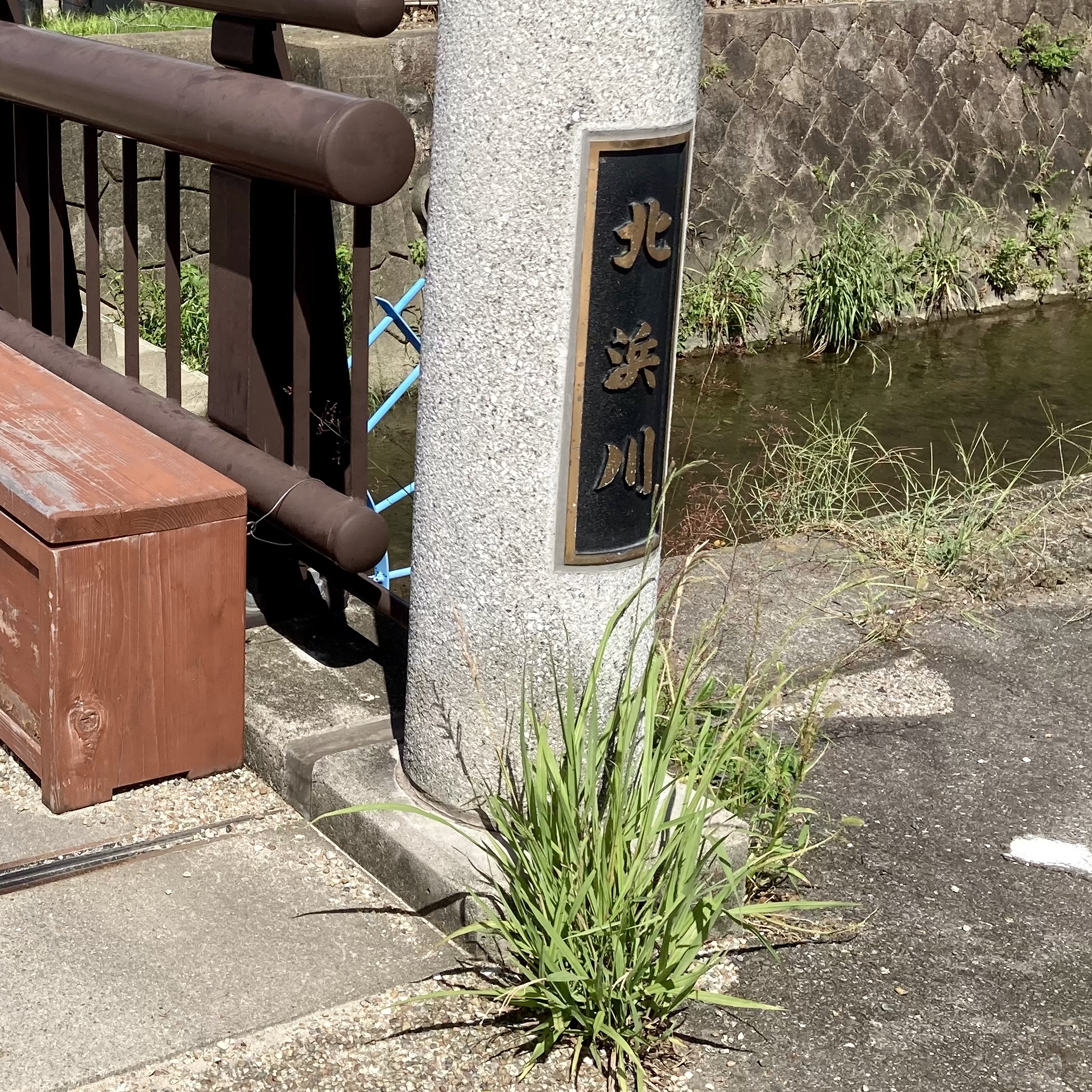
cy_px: 324
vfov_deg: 31.3
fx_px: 1927
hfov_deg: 30.4
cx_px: 125
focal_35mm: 54
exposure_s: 1/2433
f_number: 1.8
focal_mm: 3.99
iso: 20
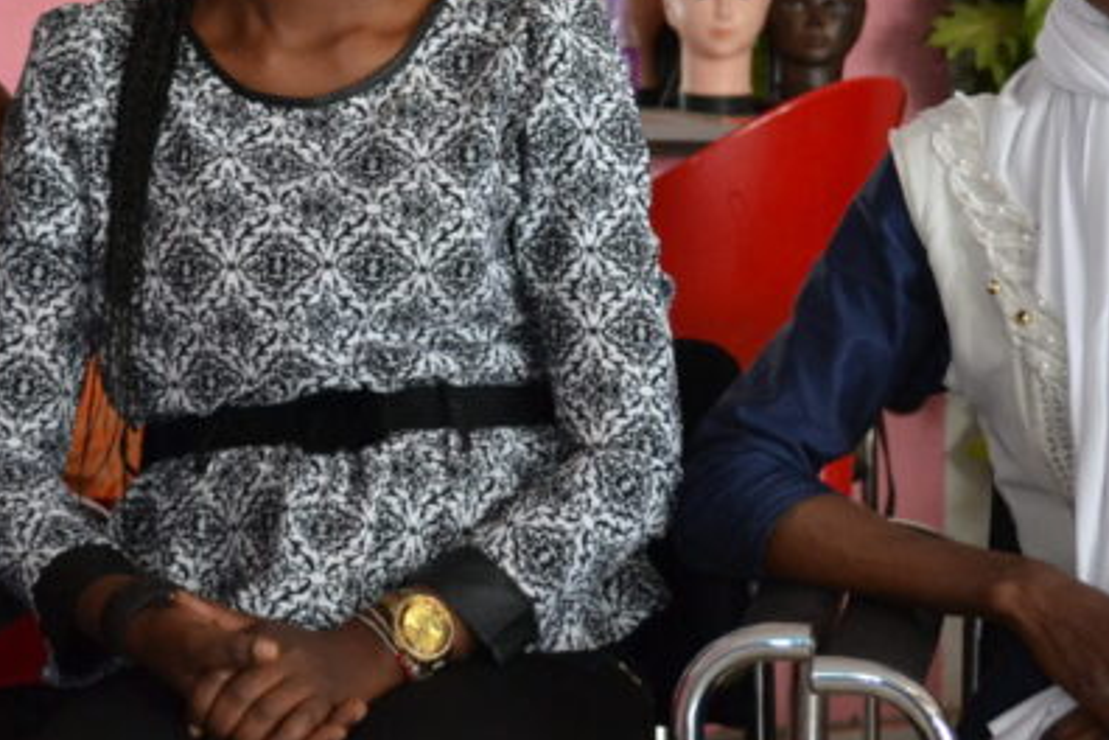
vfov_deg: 12.7
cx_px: 428
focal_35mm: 106
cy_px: -27
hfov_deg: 19.2
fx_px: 3265
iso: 720
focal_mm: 28
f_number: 4.5
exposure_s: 1/15
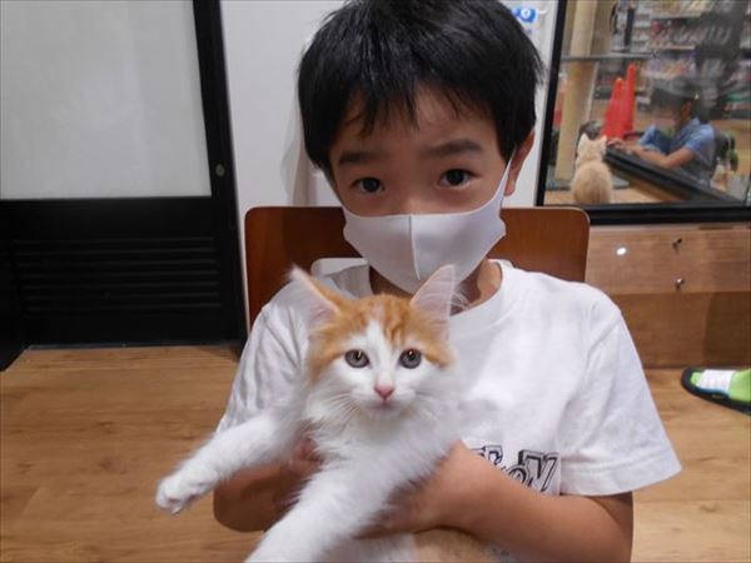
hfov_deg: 67.3
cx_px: 376
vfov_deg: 53.1
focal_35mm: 26
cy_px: 282
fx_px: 564
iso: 160
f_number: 3.2
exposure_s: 1/30
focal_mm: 4.6
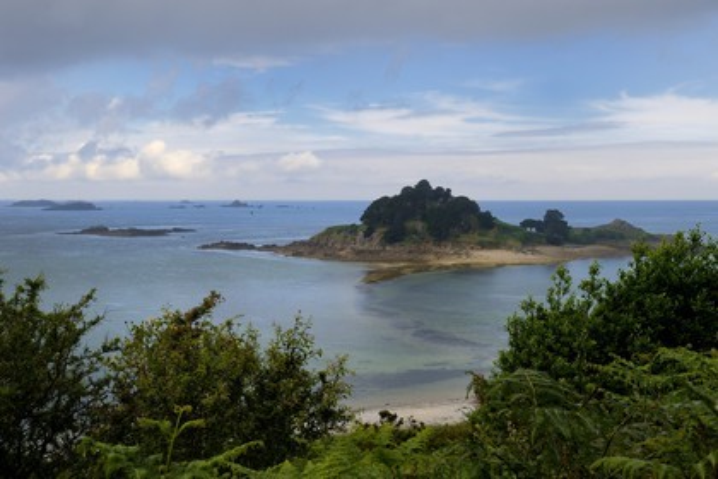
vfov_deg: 30.5
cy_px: 240
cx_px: 359
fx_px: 877
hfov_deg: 44.5
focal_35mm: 44
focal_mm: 44
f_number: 18
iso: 250
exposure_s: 1/100
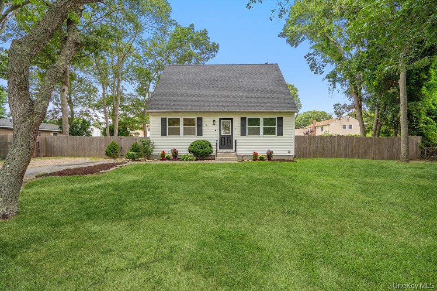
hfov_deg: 96.7
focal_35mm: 16
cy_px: 146
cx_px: 218
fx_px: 194
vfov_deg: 73.8
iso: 320
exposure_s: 1/200
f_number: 5.6
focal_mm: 16
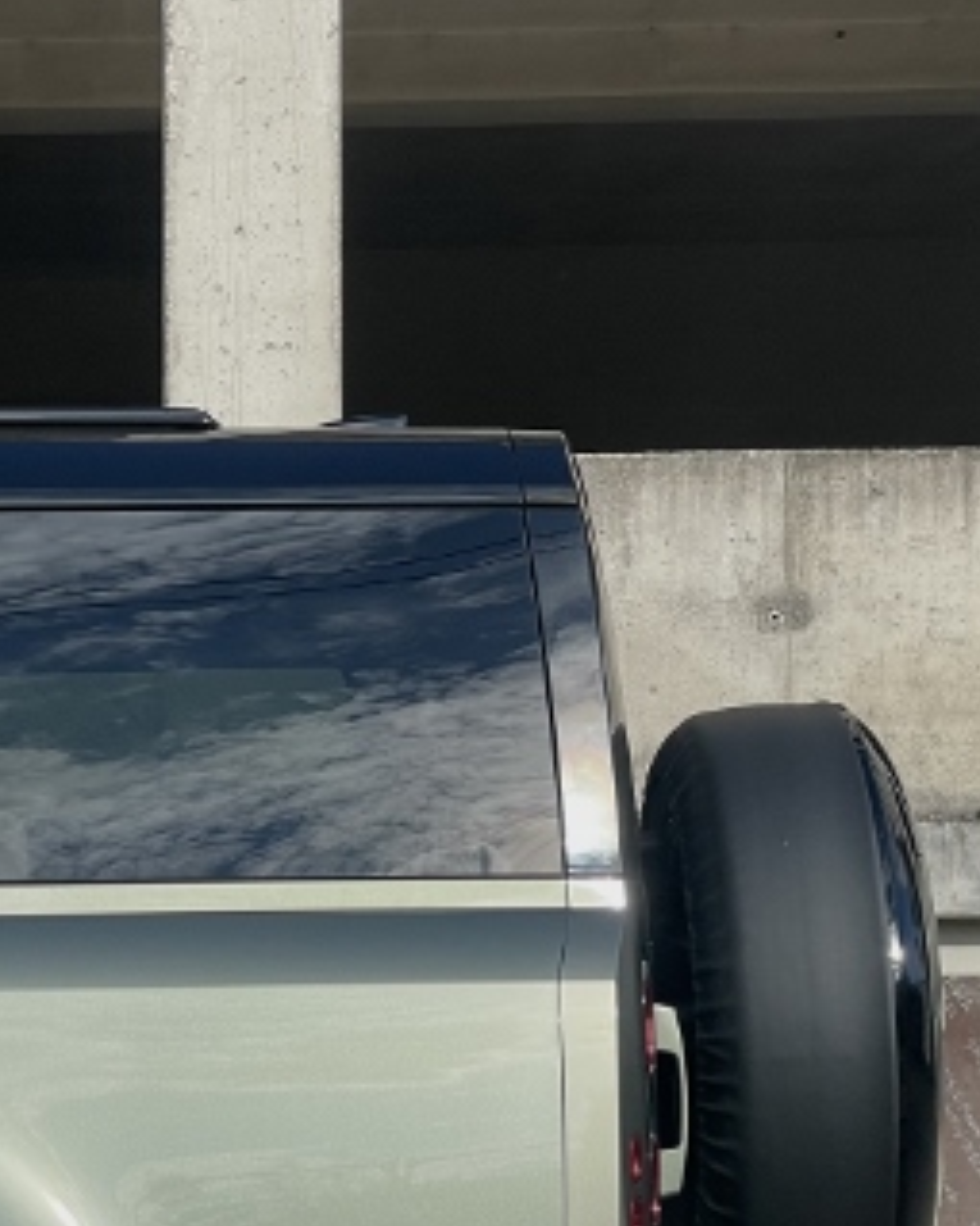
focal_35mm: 105
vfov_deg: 18.2
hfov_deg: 14.5
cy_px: 901
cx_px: 23
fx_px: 3809
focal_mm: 6
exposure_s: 1/978
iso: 25
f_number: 2
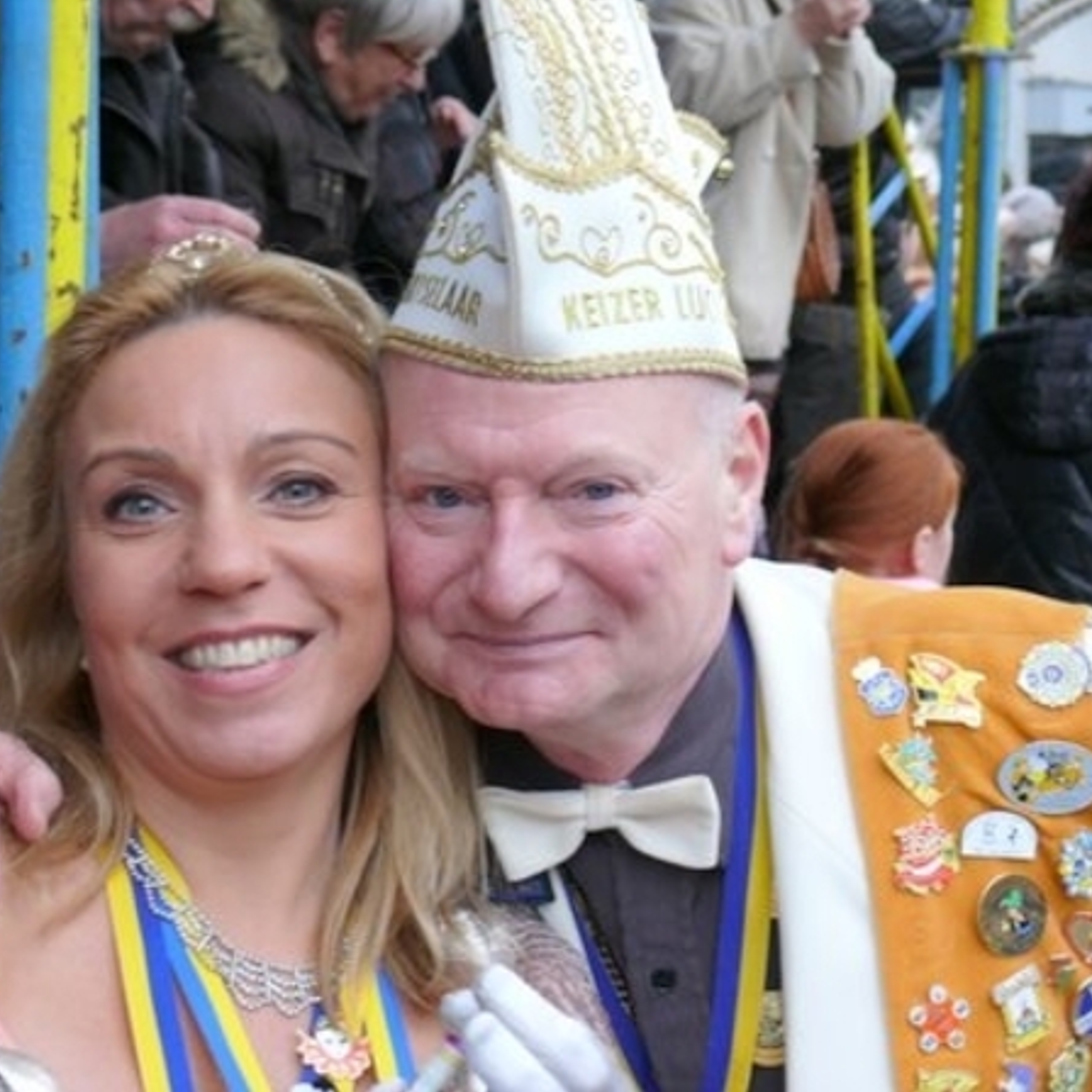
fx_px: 3212
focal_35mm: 90
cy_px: 546
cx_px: 441
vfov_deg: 19.3
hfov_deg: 19.3
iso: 100
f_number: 3.2
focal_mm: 16
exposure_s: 1/80
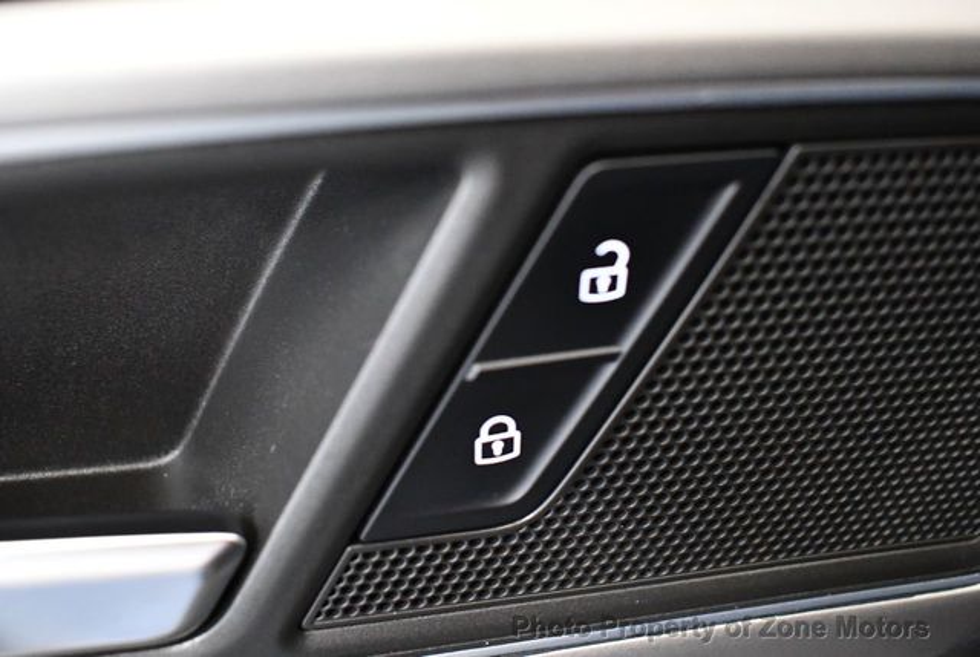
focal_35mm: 36
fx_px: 982
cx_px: 490
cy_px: 328
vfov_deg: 37.0
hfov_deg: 53.1
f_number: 3.5
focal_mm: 18
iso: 3600
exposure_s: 1/60
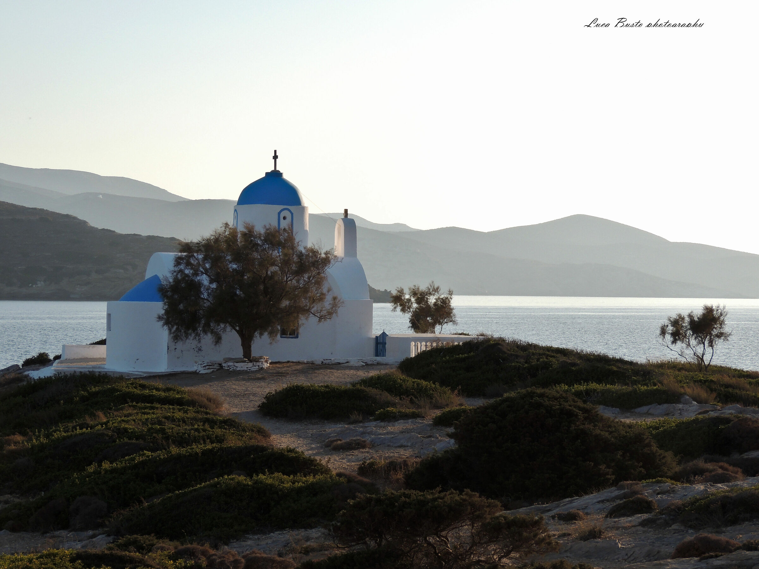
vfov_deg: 14.8
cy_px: 284
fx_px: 2193
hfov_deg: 19.6
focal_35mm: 100
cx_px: 380
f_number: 4.1
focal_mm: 17.8
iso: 100
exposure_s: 1/640
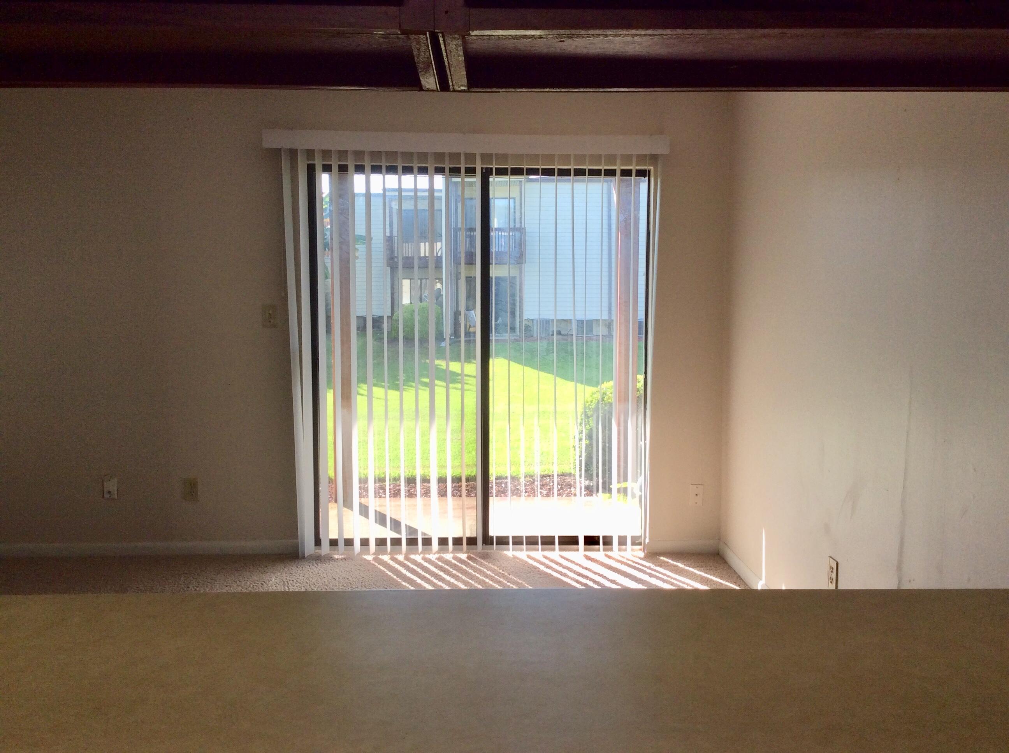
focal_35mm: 32
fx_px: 931
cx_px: 504
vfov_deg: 44.1
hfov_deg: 56.9
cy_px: 376
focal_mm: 3.3
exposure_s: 1/175
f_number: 2.4
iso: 32
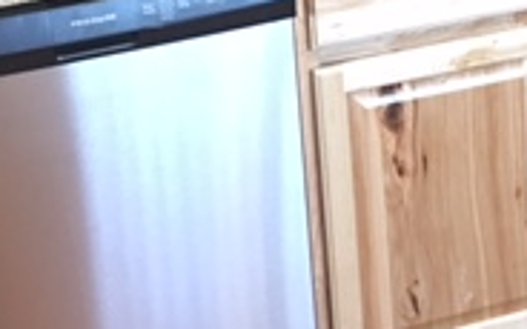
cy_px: -212
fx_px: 1537
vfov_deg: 11.6
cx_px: 441
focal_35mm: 107
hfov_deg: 19.2
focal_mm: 4.15
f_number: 2.2
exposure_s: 1/15
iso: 80
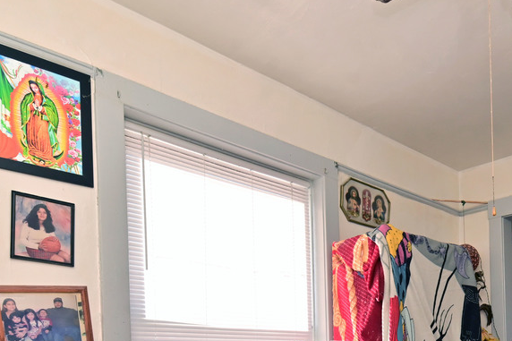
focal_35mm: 34
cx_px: 404
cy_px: 371
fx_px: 483
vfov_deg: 33.9
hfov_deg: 52.5
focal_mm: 12
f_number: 8
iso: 320
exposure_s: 1/160
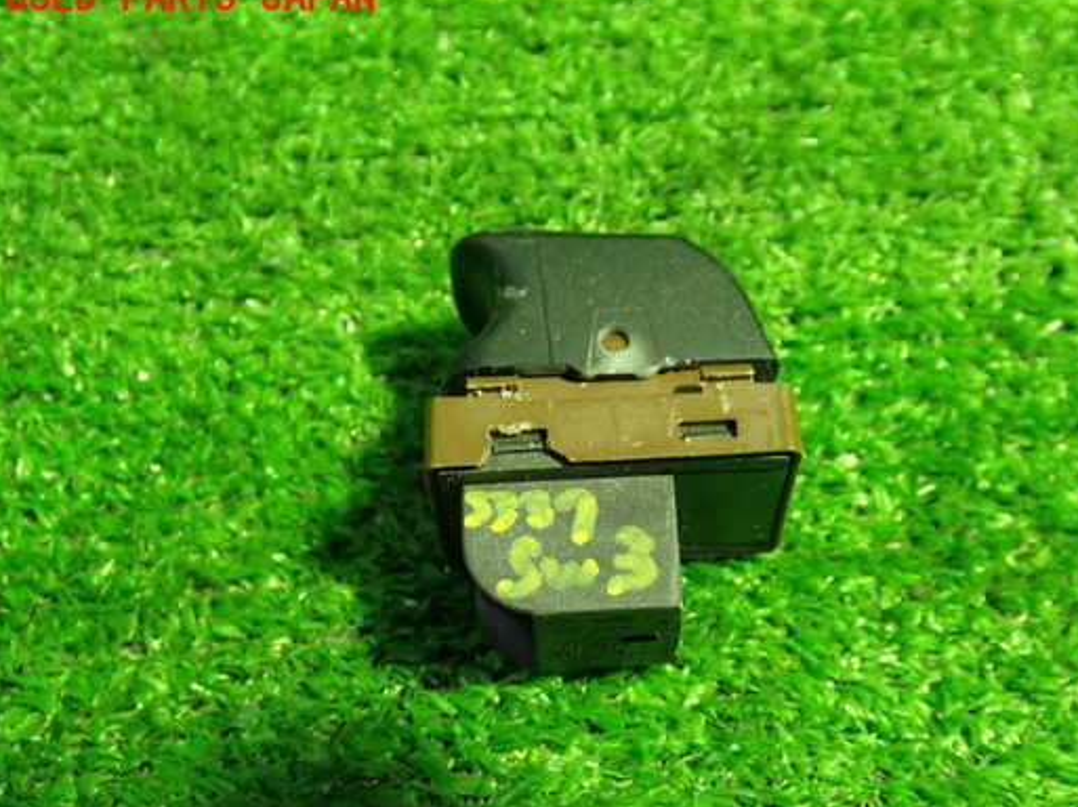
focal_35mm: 48
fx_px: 1494
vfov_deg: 30.2
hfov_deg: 39.6
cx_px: 624
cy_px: 443
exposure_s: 1/30
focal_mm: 7.31
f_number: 2.8
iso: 800
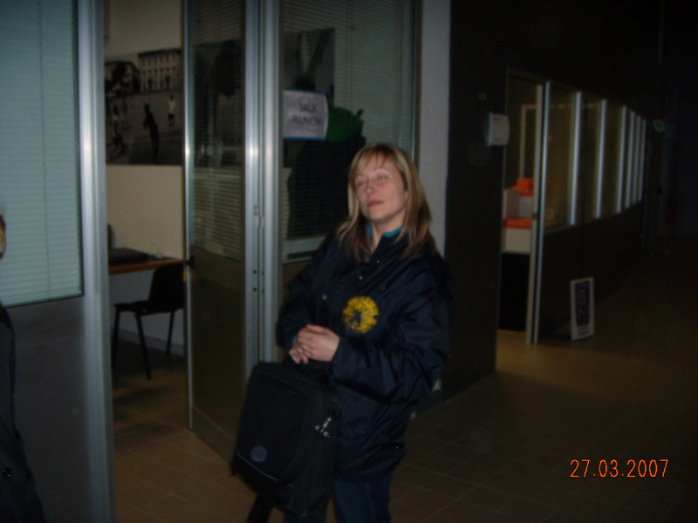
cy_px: 262
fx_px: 766
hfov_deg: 49.0
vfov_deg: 37.7
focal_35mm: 38
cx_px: 349
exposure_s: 1/60.2
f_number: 3.5
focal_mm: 6.4
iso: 128
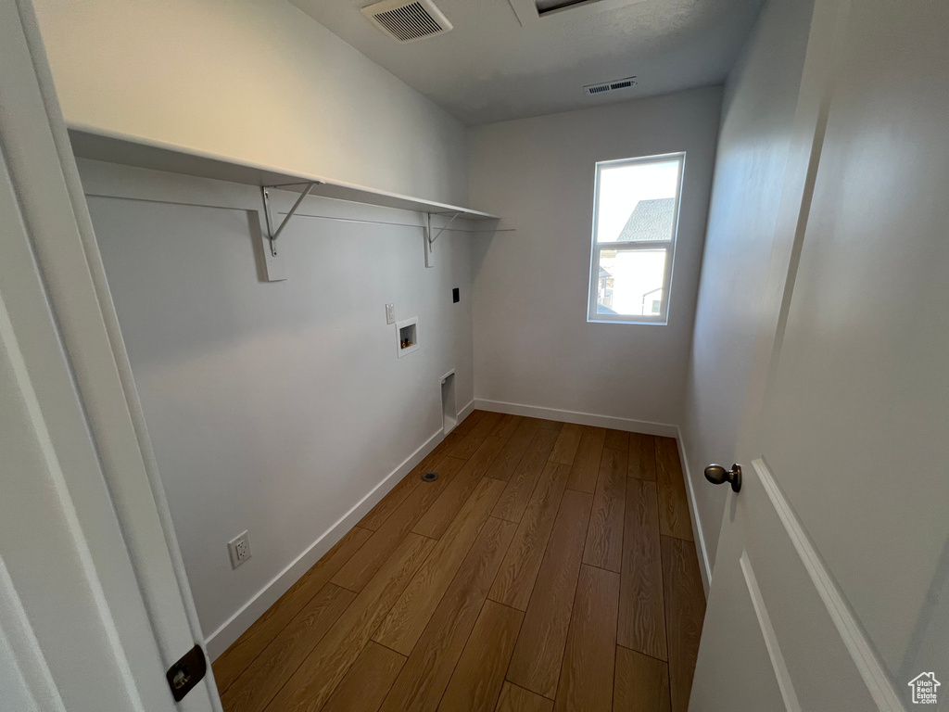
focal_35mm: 13
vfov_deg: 89.9
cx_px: 474
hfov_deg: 106.2
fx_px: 356
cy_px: 356
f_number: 1.8
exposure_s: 1/120
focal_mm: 1.57
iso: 50
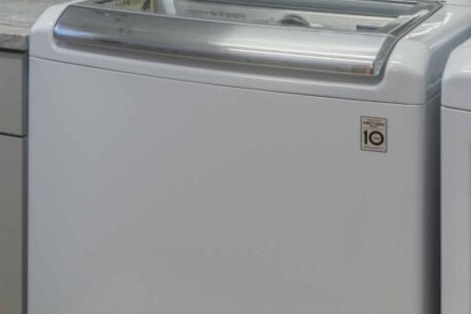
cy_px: -176
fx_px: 1190
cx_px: -1
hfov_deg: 21.6
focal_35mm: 91
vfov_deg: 14.0
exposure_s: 1/3
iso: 80
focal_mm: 14
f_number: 13
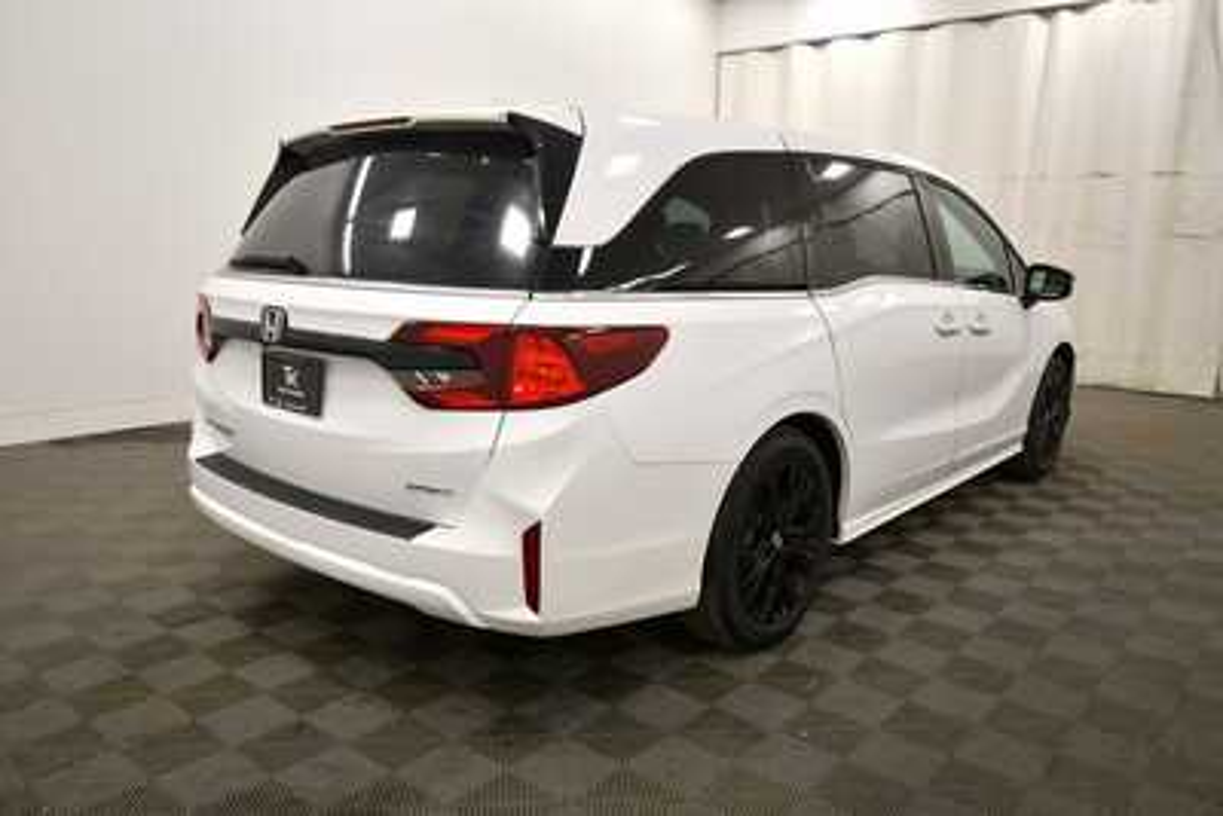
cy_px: 408
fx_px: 918
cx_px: 612
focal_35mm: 27
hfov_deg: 67.4
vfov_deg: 48.0
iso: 800
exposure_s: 1/250
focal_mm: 18
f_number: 5.3
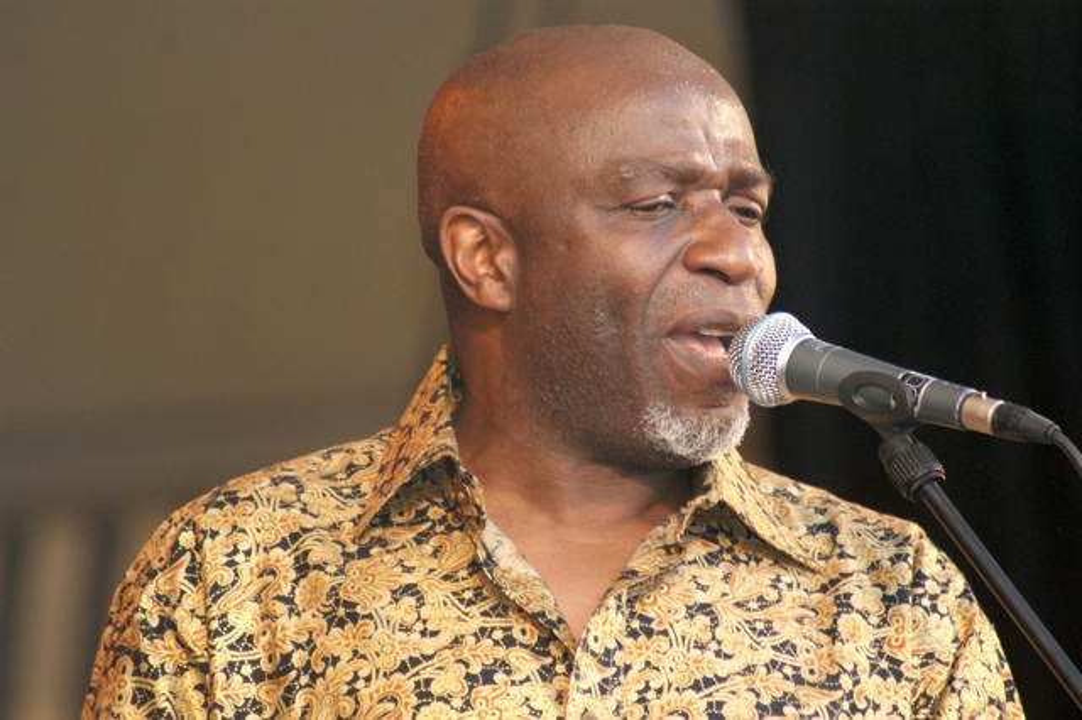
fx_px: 13517
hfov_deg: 4.6
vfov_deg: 3.1
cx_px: 541
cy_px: 360
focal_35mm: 450
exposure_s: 1/125
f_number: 5.6
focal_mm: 300
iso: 400
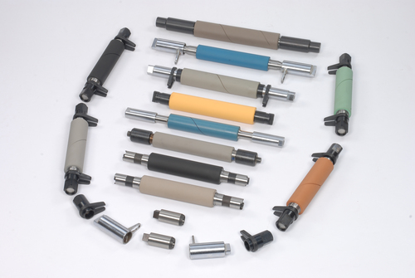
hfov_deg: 23.3
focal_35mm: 87
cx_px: 208
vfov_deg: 15.8
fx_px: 1004
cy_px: 139
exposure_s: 1/125
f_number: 18
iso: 100
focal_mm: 58
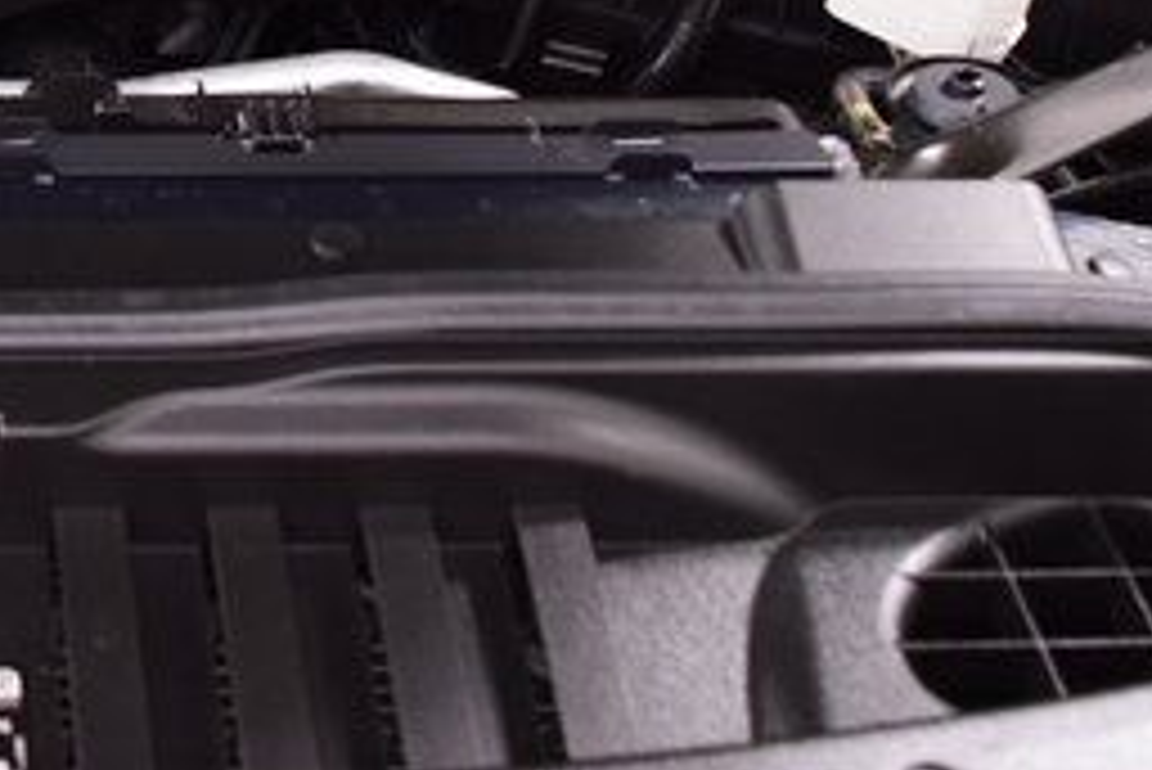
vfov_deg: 14.7
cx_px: -261
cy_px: -173
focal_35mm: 90
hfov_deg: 20.9
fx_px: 2882
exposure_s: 1/30
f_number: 2.8
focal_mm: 24
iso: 1600
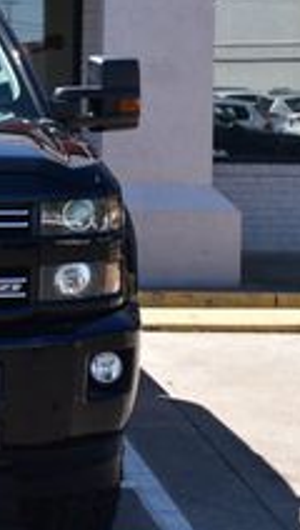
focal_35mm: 123
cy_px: 162
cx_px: -88
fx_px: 1731
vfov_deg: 17.3
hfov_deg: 9.7
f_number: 11
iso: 400
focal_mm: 26
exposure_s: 1/400
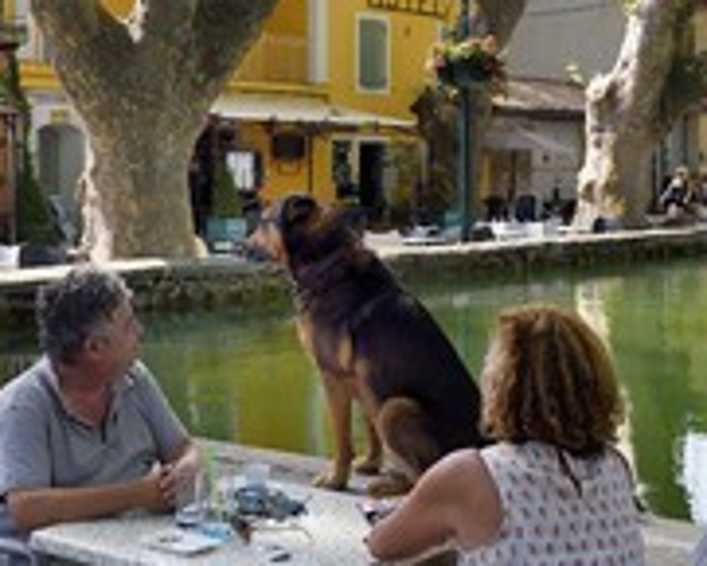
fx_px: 1319
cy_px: 246
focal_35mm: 63
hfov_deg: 30.0
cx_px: 320
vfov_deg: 24.2
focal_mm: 29
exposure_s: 1/250
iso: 200
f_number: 7.1
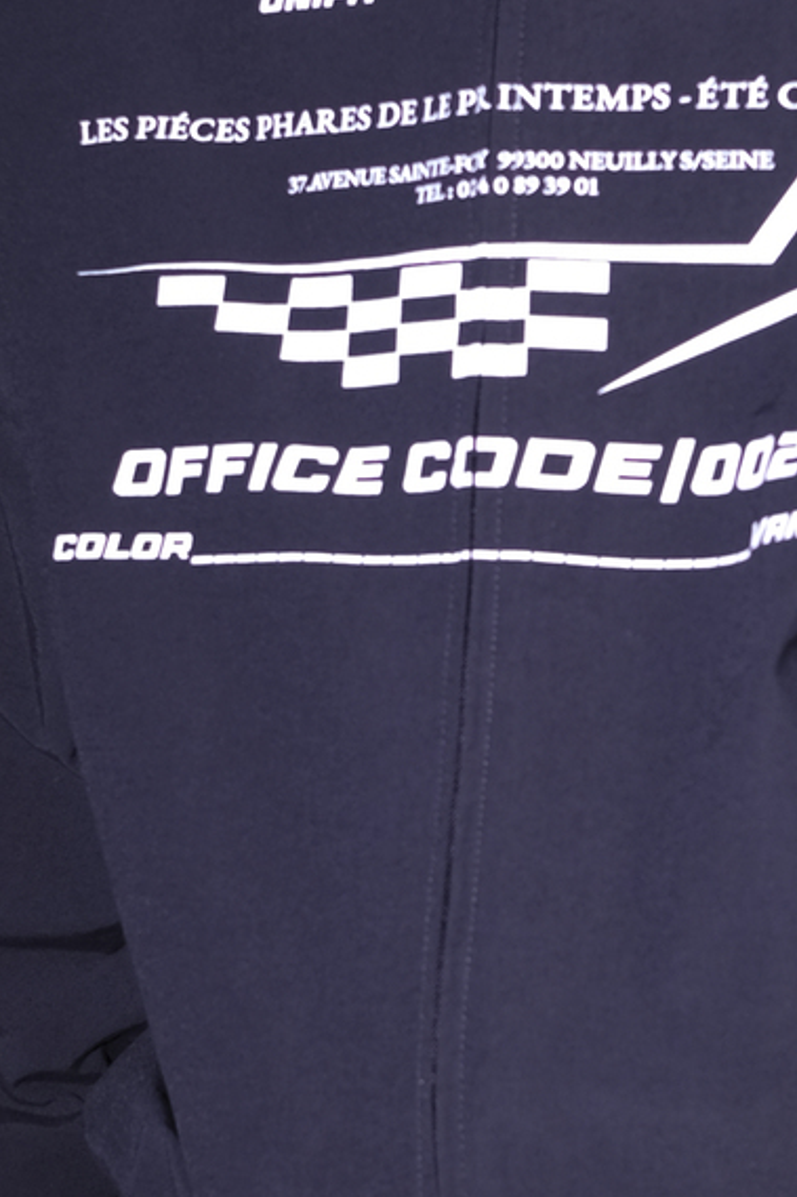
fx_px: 4186
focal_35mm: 126
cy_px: 640
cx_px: 558
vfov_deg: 16.3
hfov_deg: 10.9
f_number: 4
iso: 100
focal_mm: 23
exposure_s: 1/125
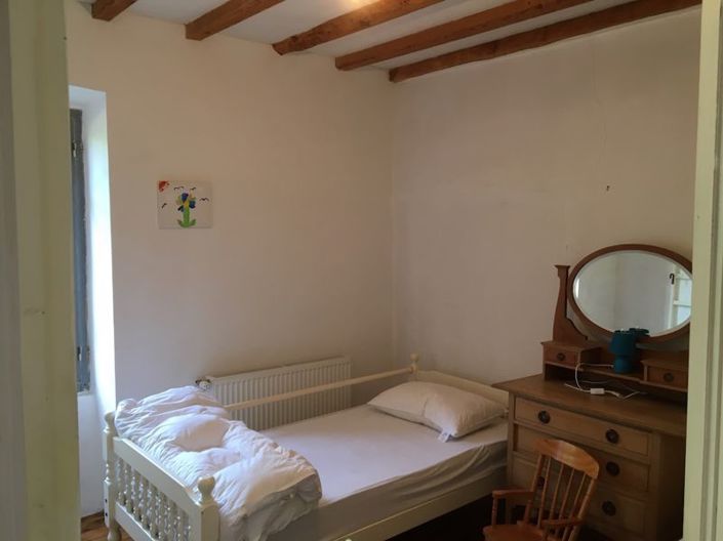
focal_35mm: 29
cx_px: 362
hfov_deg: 61.7
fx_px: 605
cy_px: 270
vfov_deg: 48.2
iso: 80
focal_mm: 4.15
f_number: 2.2
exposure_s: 1/33
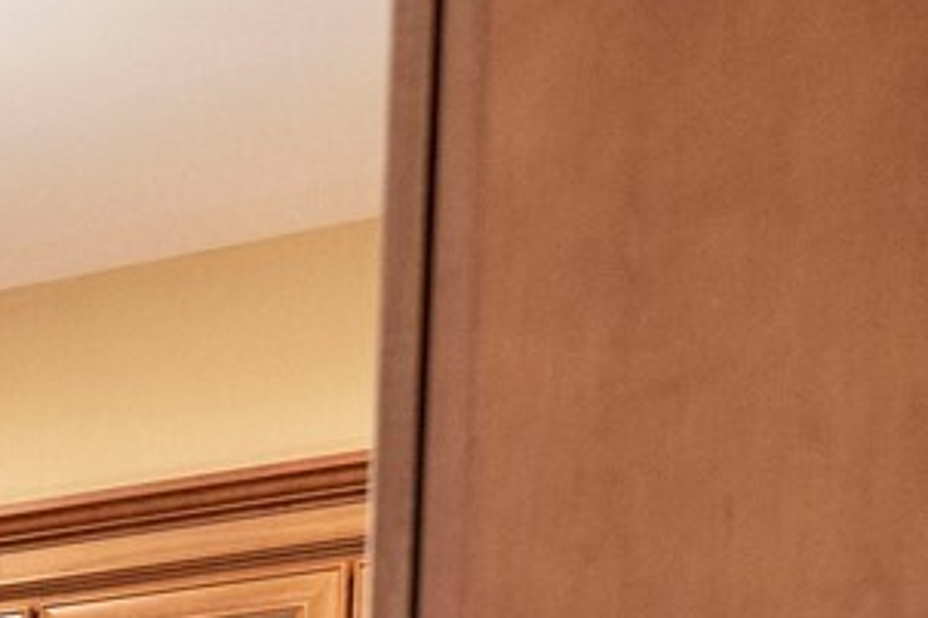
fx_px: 3761
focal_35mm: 146
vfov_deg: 8.3
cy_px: 1677
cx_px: -1464
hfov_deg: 11.2
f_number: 4
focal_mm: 26
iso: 1600
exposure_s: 1/60
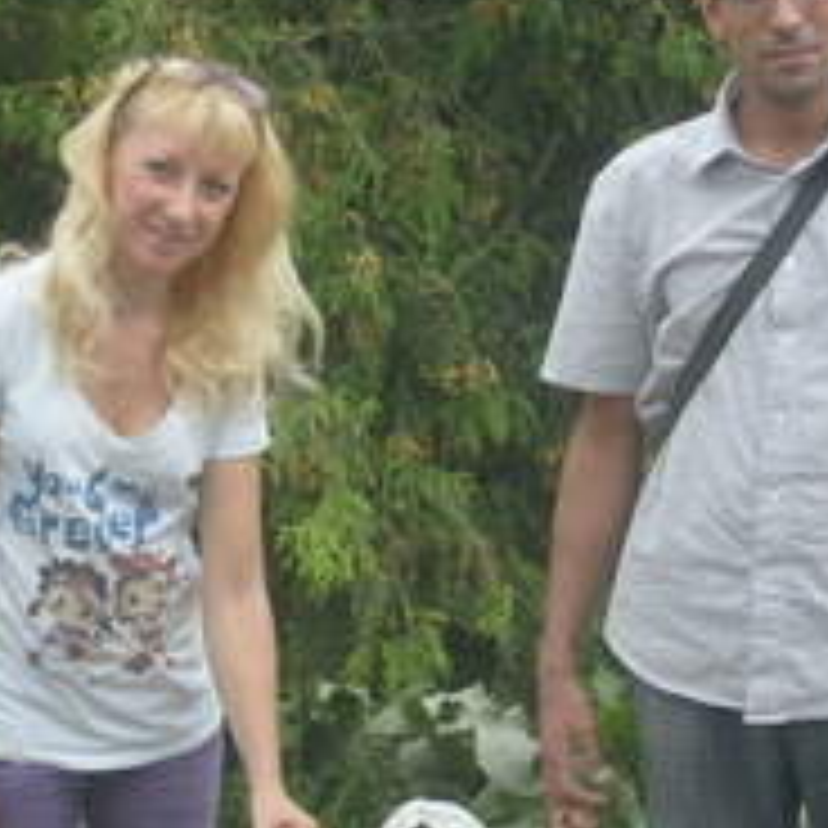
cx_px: 387
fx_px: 3572
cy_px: 477
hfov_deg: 13.2
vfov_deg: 13.2
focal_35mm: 132
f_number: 3.6
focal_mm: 10.3
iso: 80
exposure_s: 1/180
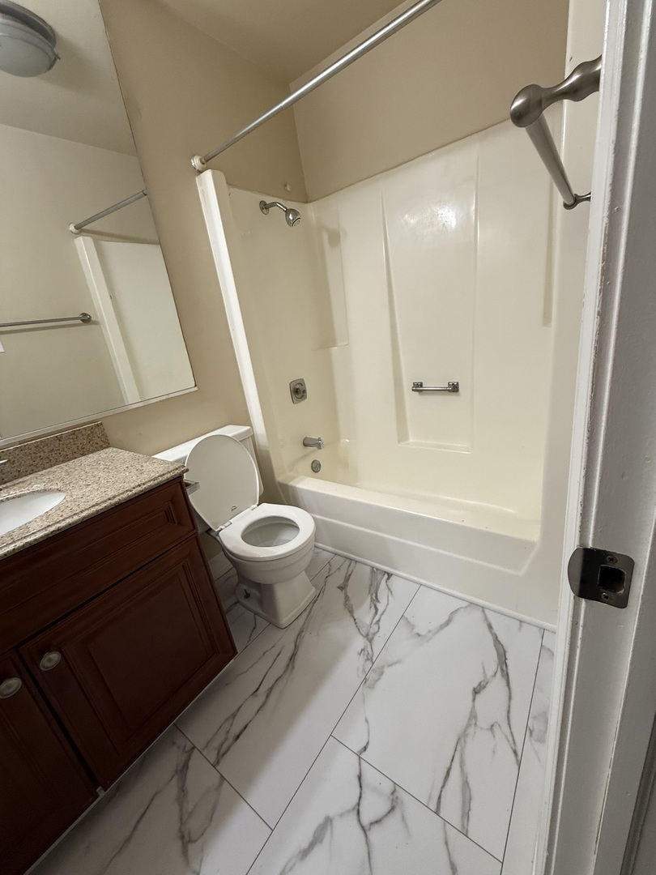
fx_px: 354
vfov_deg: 102.1
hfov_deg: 85.7
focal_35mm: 14
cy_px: 438
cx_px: 328
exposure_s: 1/120
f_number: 2.2
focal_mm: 2.22
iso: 200
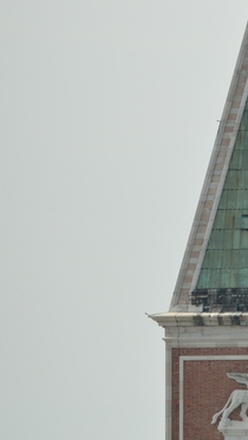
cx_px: 232
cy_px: 176
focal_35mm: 972
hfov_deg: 1.3
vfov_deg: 2.2
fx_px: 11356
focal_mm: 330
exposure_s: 1/640
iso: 110
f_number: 5.3
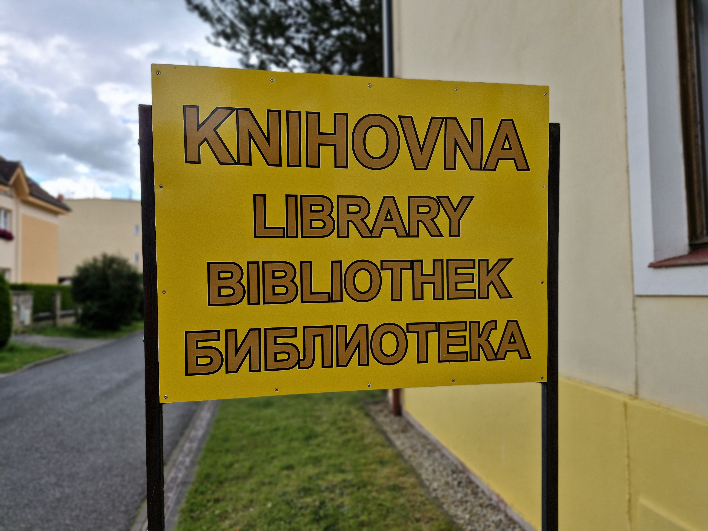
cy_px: 266
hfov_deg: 73.9
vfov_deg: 58.9
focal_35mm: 23
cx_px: 354
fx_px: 470
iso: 50
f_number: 1.8
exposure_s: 1/686
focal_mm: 5.54
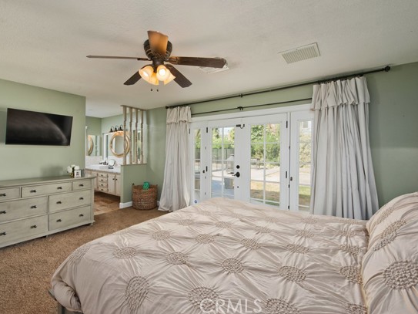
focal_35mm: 17
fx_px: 205
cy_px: 152
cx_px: 179
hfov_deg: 90.4
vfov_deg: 74.7
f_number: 9
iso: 400
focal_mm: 15
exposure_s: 1/200
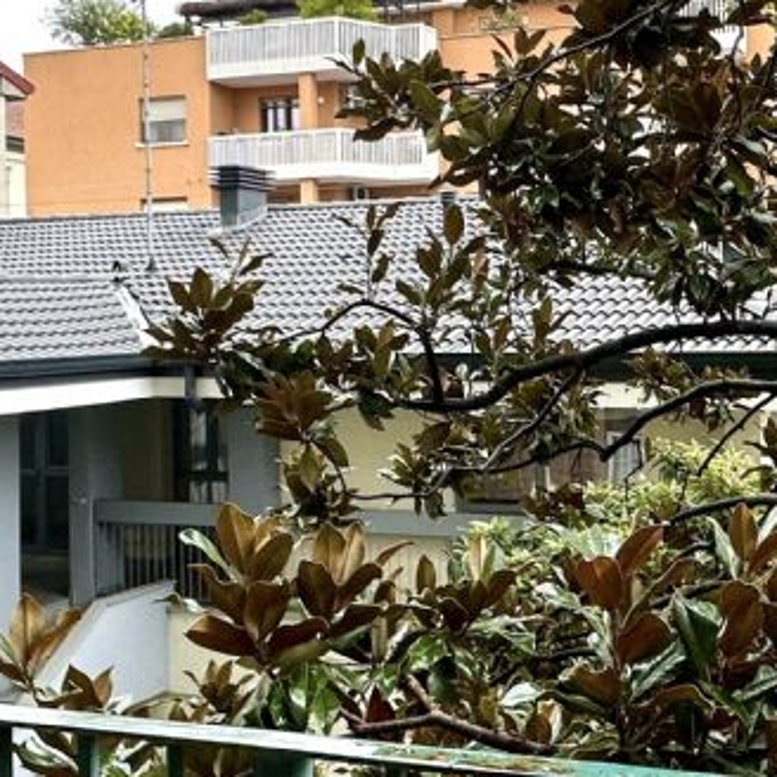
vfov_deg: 34.6
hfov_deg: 33.8
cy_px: 316
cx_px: 604
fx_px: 1244
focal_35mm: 49
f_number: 2.2
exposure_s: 1/99
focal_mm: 2.22
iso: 100
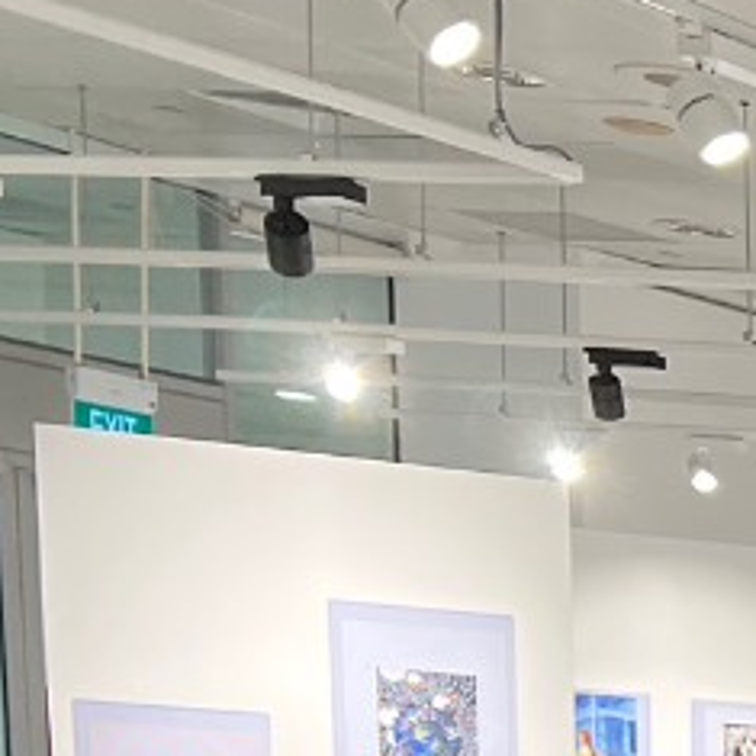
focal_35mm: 125
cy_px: 1451
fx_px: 3089
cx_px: 1901
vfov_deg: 12.5
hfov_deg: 11.3
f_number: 1.5
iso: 100
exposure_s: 1/100
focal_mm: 5.7
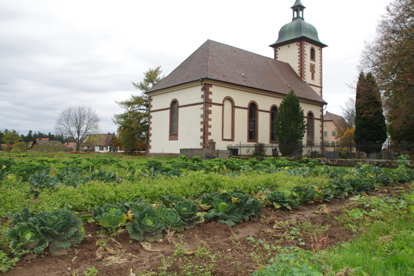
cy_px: 138
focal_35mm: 30
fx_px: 345
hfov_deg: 61.9
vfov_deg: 43.6
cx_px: 207
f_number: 7.1
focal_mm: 20
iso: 400
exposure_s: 1/180
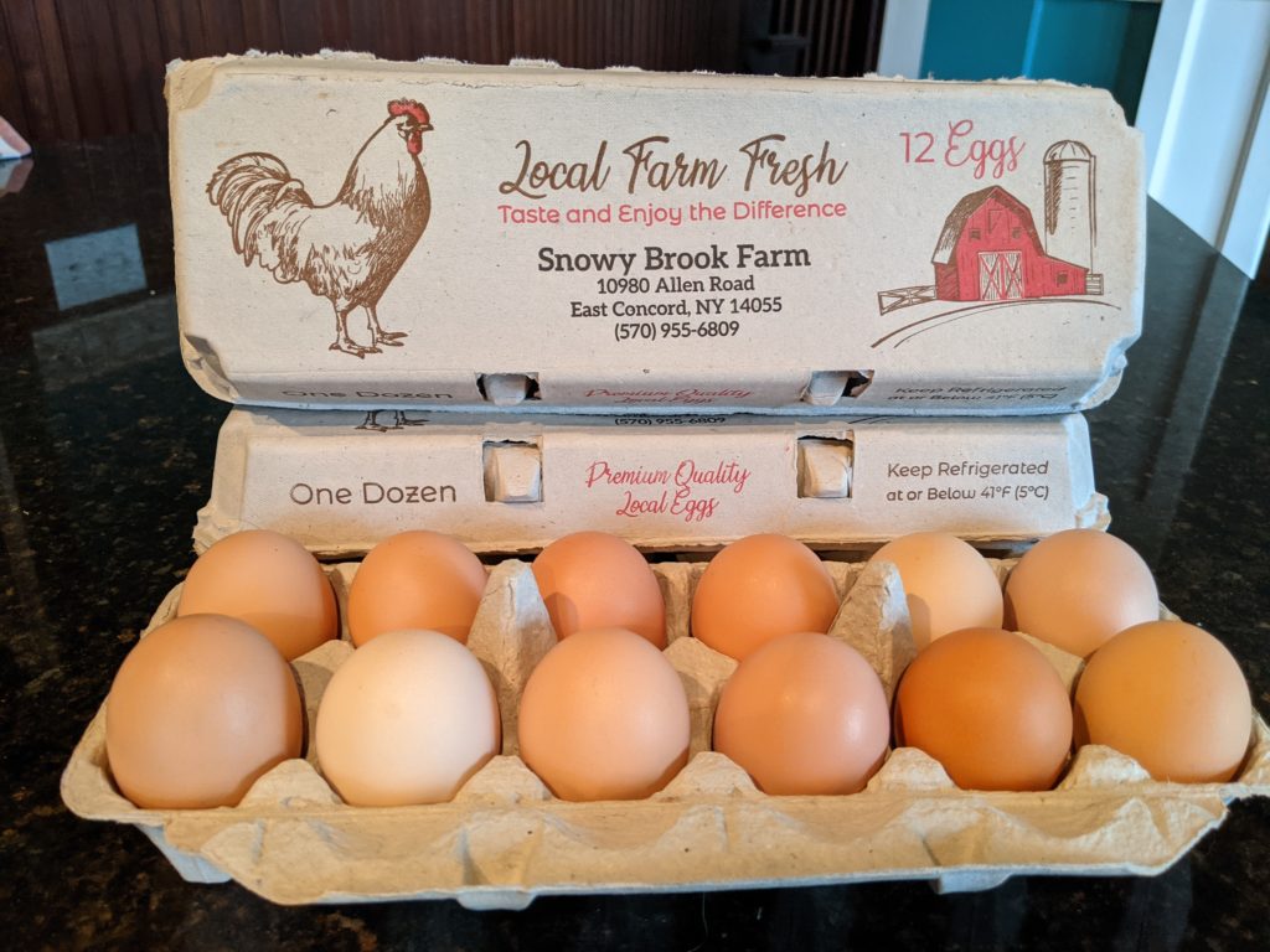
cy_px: 476
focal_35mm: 27
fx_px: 991
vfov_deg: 51.4
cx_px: 635
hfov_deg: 65.3
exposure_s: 1/24
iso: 255
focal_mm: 4.44
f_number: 1.8
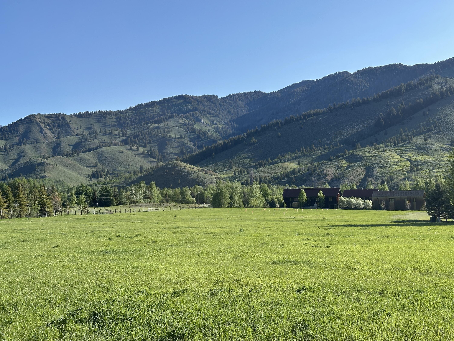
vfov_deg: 30.3
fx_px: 630
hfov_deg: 39.7
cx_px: 227
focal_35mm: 48
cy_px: 170
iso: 64
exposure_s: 1/3155
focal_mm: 6.86
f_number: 1.78
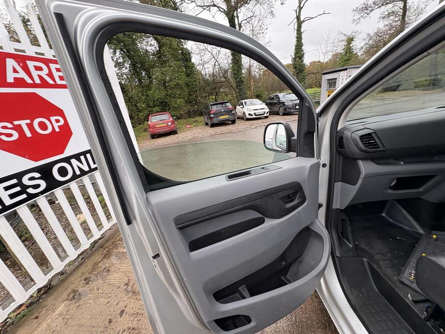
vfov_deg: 85.7
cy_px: 167
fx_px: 180
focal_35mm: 14
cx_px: 222
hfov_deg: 102.1
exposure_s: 1/99
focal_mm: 2.22
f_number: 2.2
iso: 64
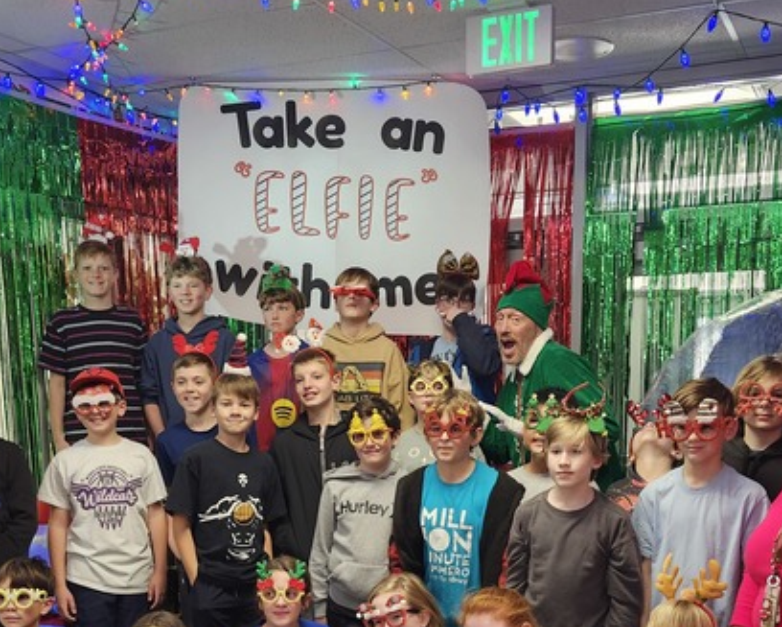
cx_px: 399
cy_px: 525
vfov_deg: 33.0
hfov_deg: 42.0
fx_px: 1019
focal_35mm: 44
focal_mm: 5.54
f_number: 1.8
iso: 250
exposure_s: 1/60
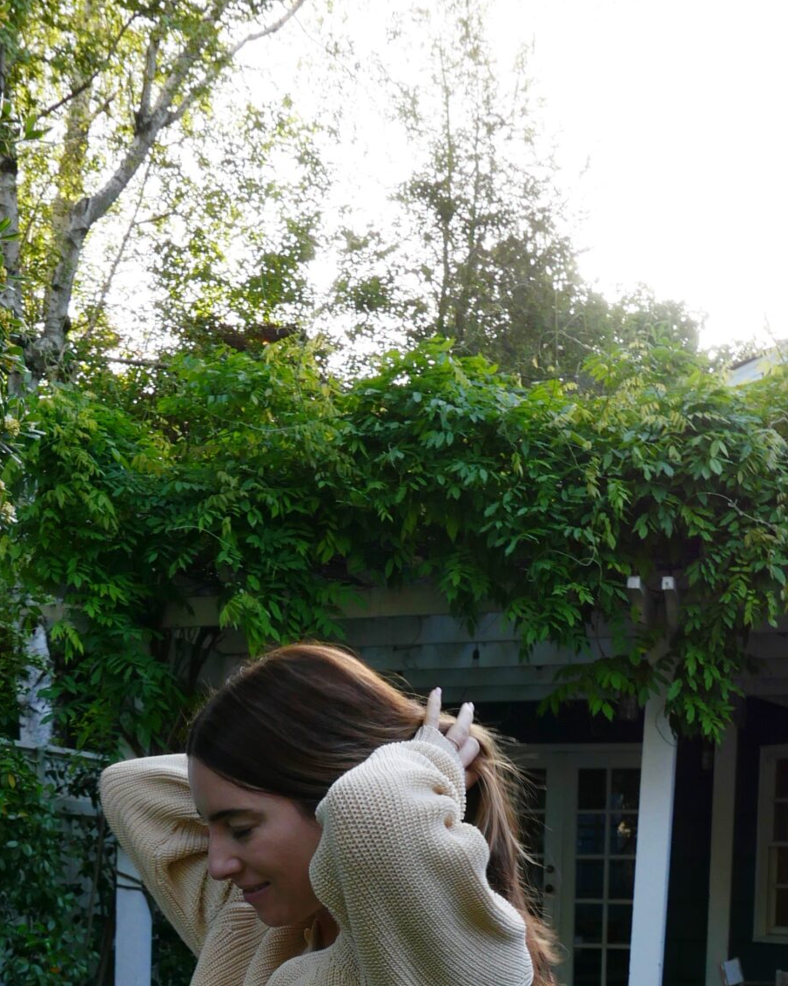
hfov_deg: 28.6
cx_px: 371
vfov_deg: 31.3
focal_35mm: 53
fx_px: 1546
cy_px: 1091
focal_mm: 10.9
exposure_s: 1/125
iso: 200
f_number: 5
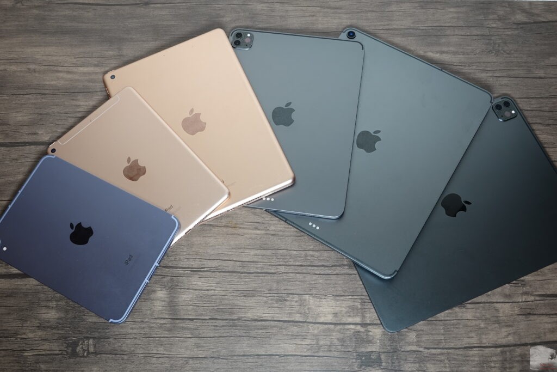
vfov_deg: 31.2
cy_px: 186
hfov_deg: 45.4
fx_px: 665
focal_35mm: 43
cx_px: 278
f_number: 4
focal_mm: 15.9
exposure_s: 1/50
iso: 320
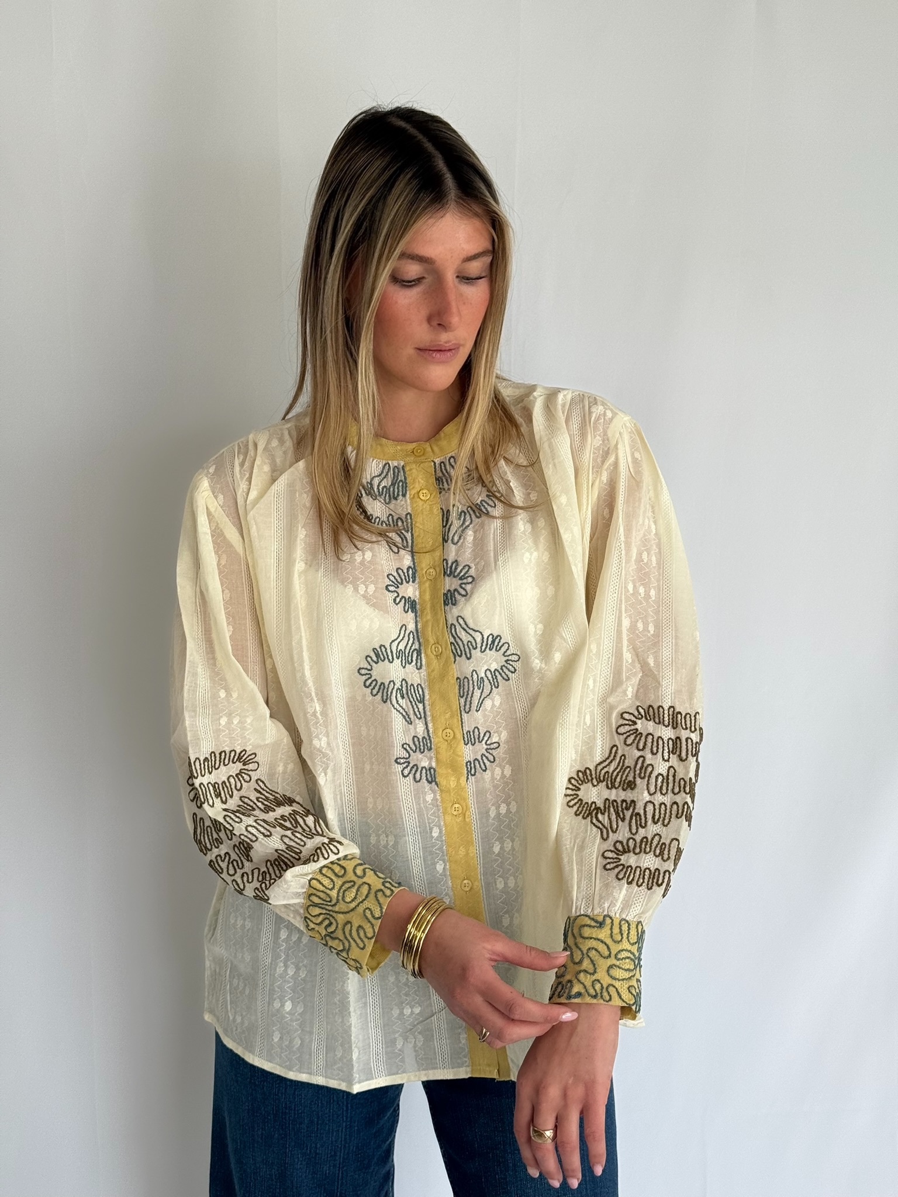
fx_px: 1660
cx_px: 449
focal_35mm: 48
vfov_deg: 39.7
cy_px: 598
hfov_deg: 30.3
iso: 64
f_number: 1.78
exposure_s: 1/249
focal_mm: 6.76
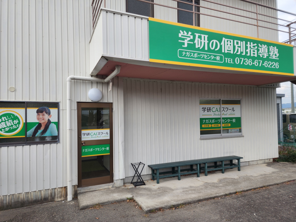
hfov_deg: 73.9
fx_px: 197
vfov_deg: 58.9
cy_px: 111
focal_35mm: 23
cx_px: 148
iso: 12
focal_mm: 6.4
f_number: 1.8
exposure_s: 1/256
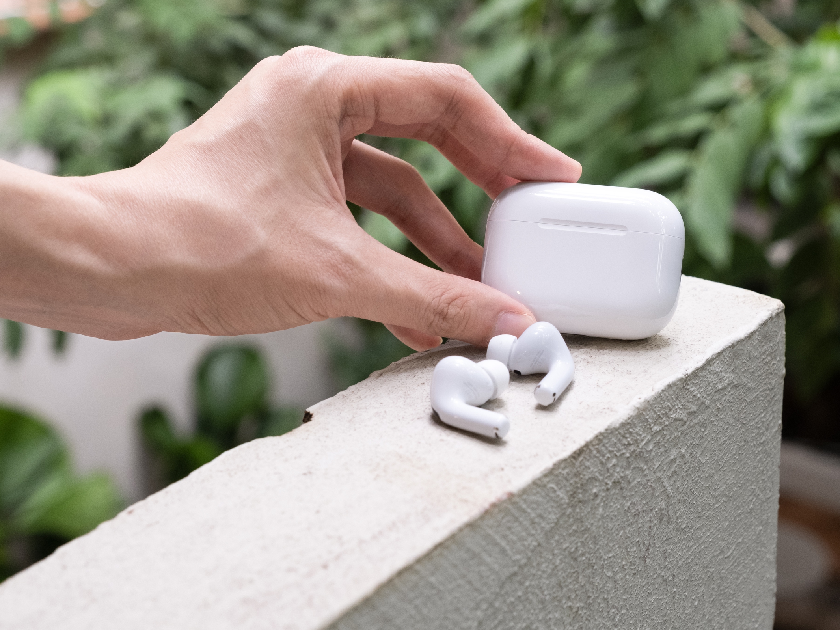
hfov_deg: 28.9
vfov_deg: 21.9
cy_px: 322
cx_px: 499
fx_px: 1626
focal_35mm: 67
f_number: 5.6
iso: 1250
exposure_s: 1/50
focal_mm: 38.8
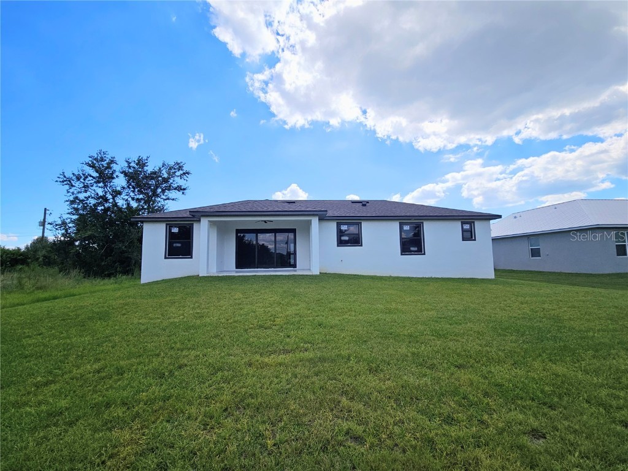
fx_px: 236
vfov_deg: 89.9
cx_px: 314
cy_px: 236
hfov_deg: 106.2
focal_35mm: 13
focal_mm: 2.2
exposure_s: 1/2551
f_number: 2.2
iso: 50
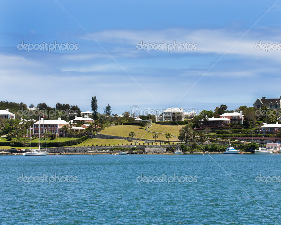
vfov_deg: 13.0
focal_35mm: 119
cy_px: 112
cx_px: 167
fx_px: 990
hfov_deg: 16.1
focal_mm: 70
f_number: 11
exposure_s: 1/250
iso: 200
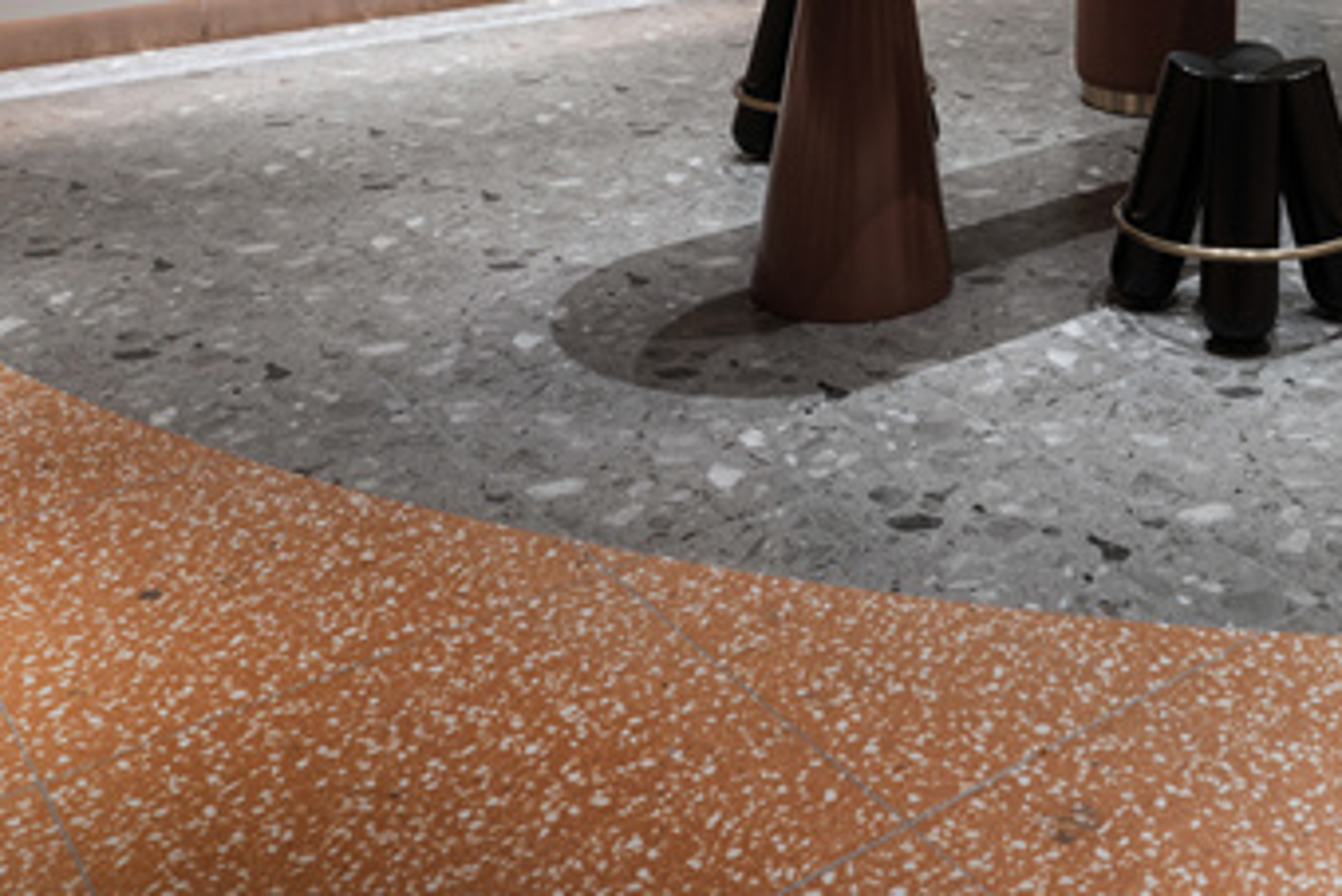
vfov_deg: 23.7
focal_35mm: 47
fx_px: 1753
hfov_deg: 40.7
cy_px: -395
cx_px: 1003
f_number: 10
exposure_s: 1/5
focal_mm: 16
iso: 100
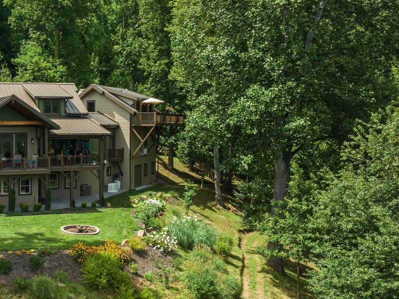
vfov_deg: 29.1
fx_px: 576
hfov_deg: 35.1
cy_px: 138
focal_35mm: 50
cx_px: 13
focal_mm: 12.29
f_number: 2.8
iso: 200
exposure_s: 1/1000
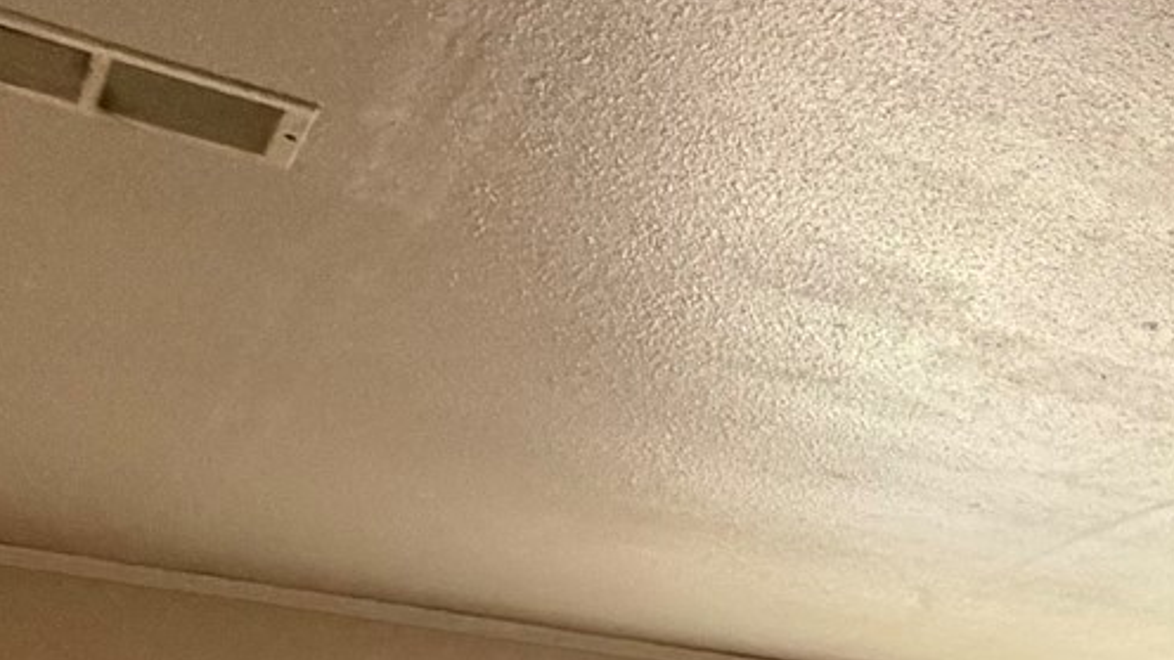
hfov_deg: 25.9
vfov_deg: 16.8
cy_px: 1195
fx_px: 1837
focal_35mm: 59
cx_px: 1773
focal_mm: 2.22
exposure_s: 1/60
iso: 500
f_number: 2.2
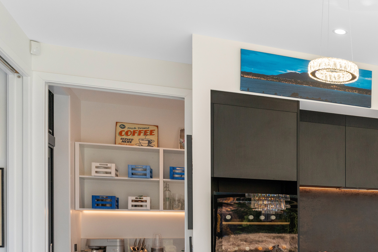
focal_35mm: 45
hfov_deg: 35.2
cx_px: 445
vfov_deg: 28.8
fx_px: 472
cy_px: 223
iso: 500
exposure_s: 1/200
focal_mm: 18.8
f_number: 7.1
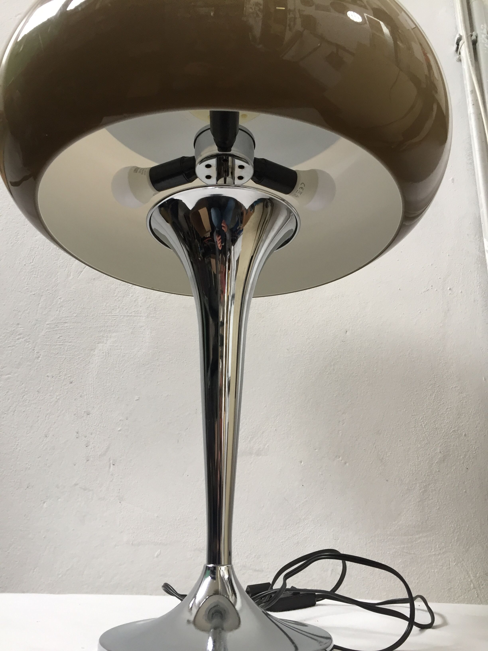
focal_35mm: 29
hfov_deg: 48.2
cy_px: 326
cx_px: 244
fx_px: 545
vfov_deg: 61.7
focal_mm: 4.15
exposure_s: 1/33
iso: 100
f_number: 2.2
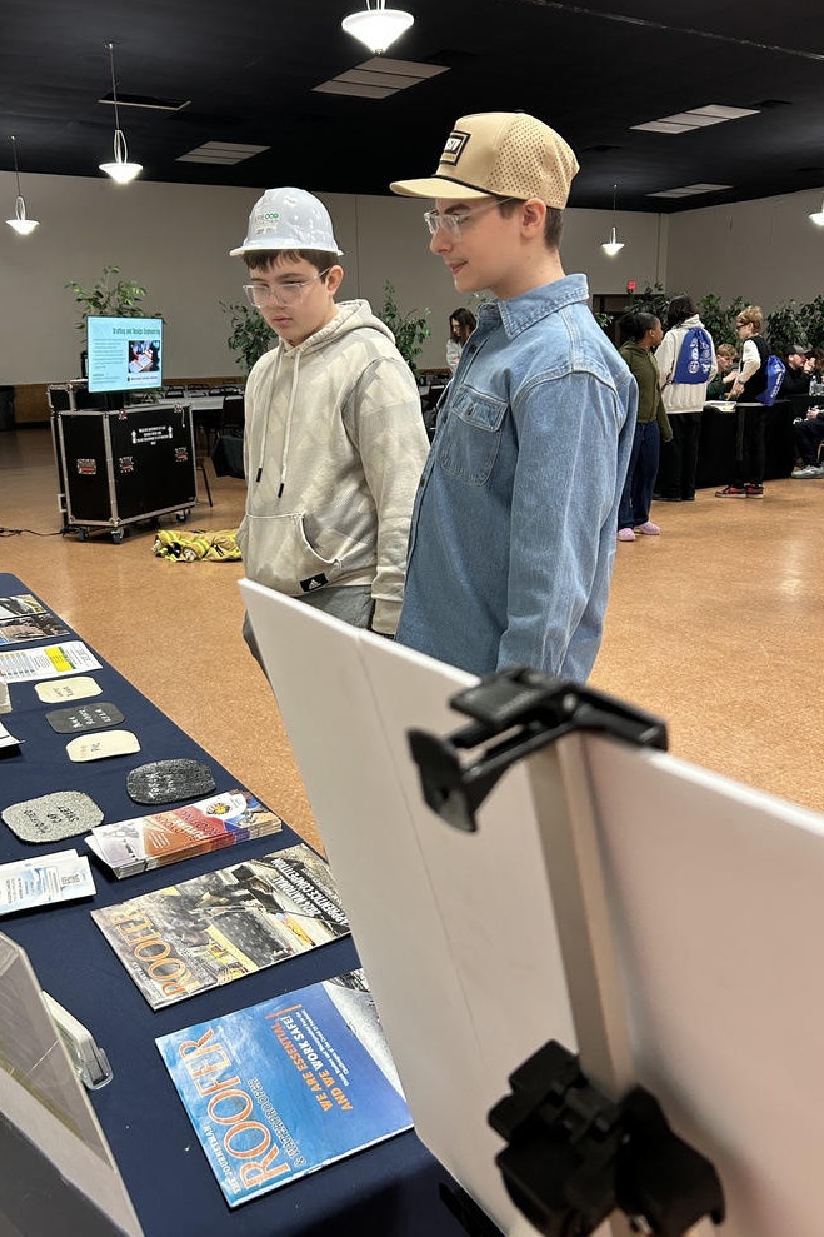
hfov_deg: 46.3
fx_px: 962
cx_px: 373
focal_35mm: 28
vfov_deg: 65.5
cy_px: 607
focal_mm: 5.7
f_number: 1.5
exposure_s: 1/60
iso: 200
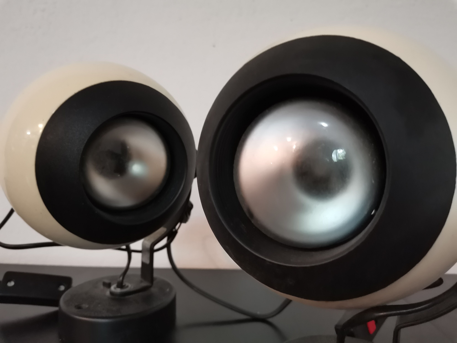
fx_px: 343
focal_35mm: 26
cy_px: 172
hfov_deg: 67.3
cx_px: 228
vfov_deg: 53.1
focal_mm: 4.75
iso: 1000
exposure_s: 1/25
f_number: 1.8
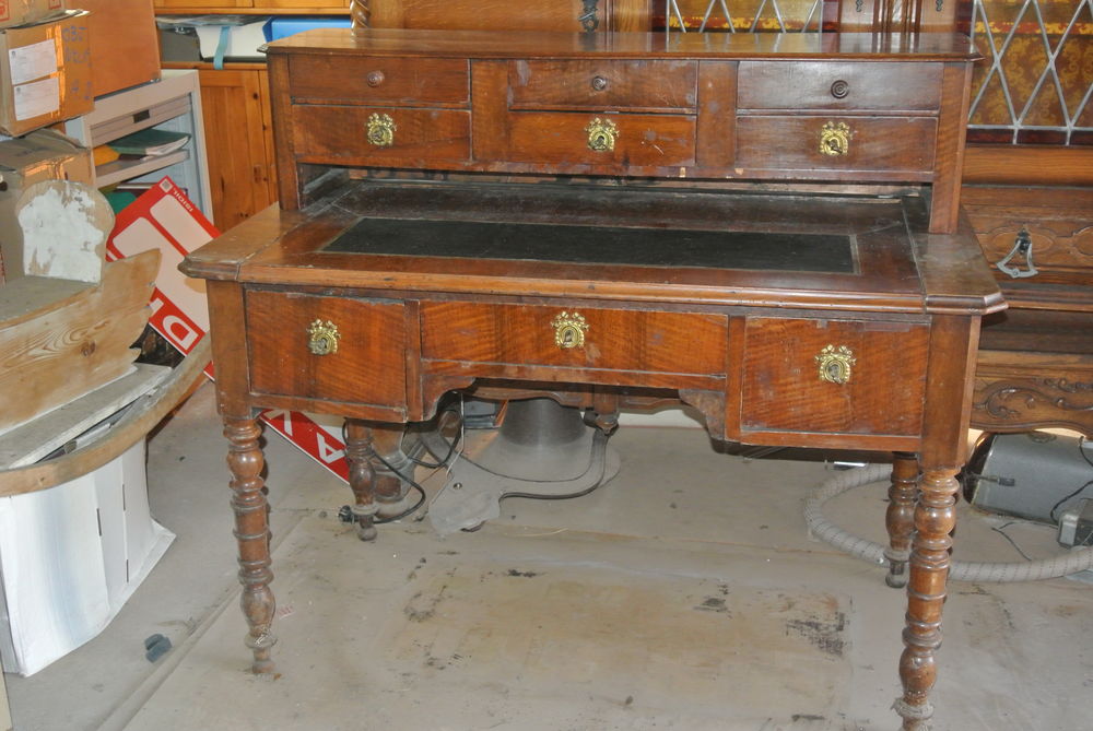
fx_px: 1337
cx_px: 546
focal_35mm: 44
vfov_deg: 30.6
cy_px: 366
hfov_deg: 44.5
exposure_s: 1/60
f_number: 4.2
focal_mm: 16.3
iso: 800
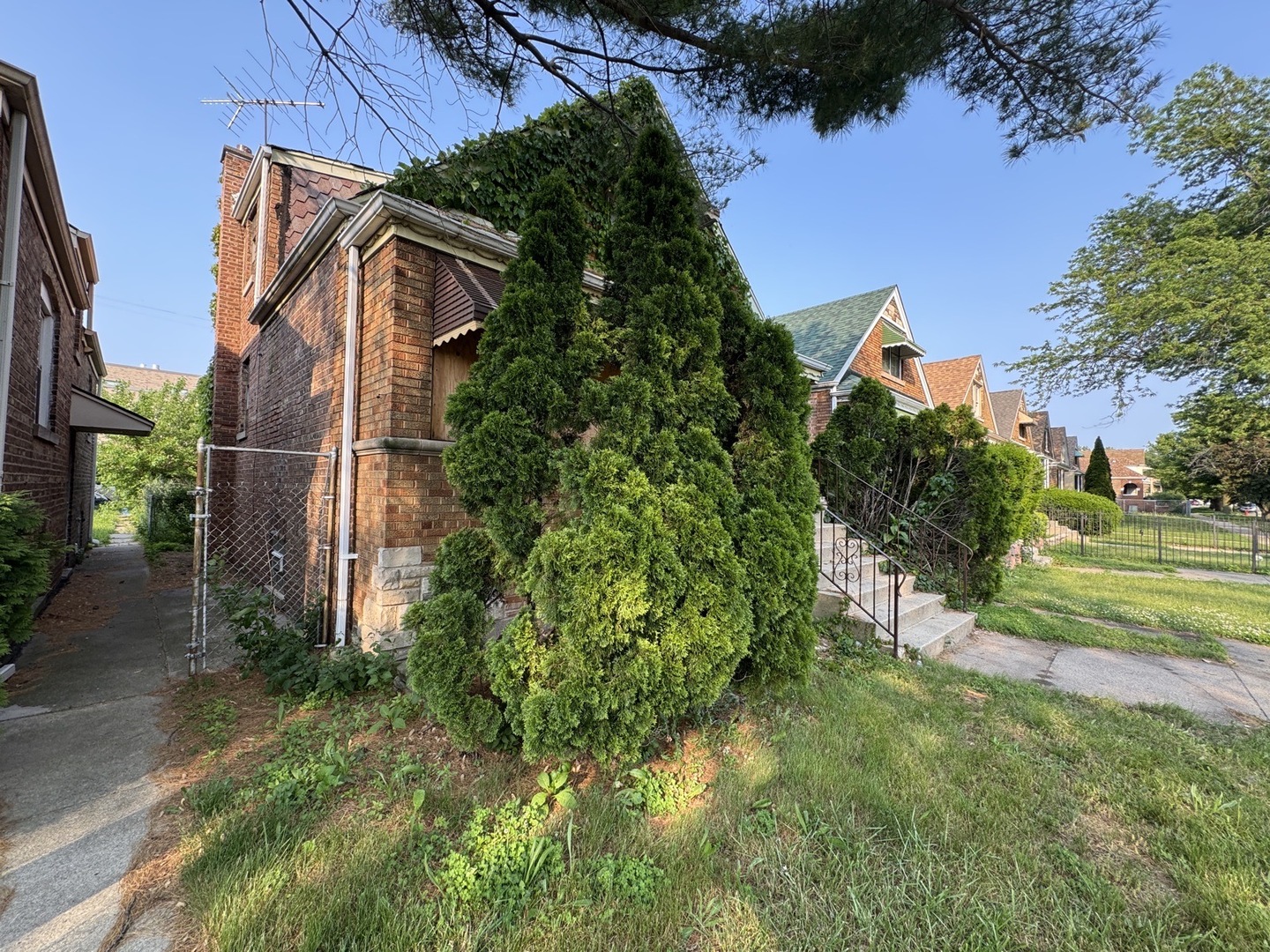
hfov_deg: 102.1
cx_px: 635
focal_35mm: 14
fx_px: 514
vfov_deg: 85.7
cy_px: 476
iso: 40
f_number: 2.2
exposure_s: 1/172
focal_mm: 2.22
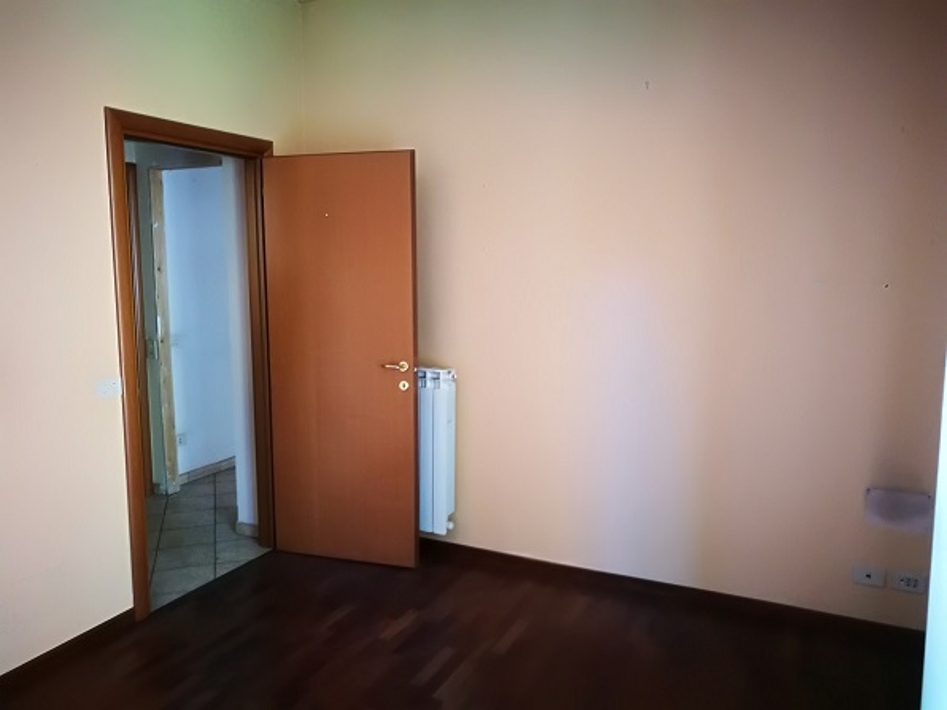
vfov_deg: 51.4
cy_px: 355
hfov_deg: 65.3
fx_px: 739
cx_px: 474
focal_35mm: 27
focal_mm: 4.5
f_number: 2.2
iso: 640
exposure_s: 1/20
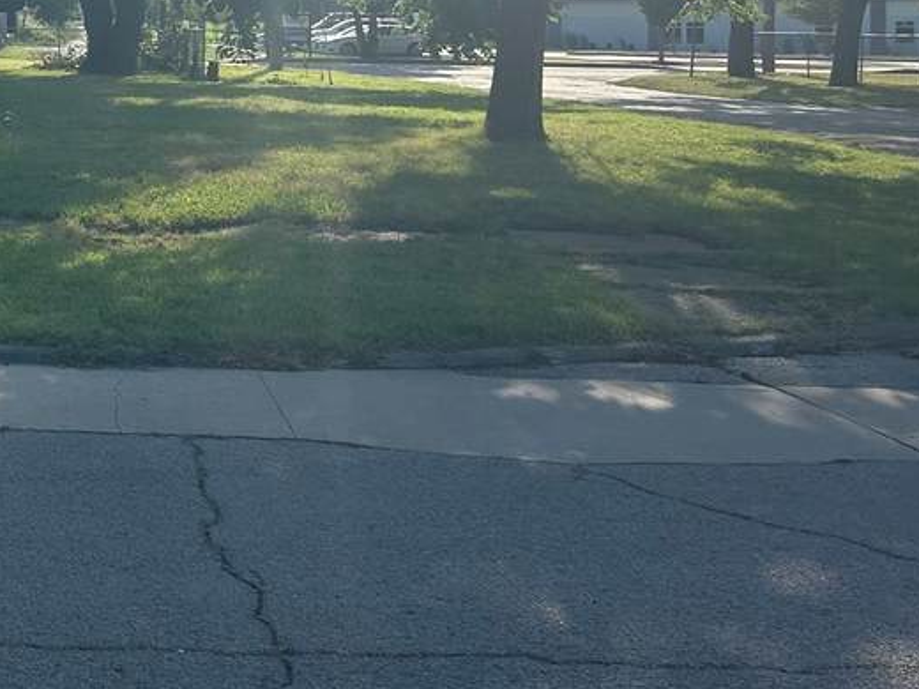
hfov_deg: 27.7
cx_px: -90
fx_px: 1699
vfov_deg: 22.3
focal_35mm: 64
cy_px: 42
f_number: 1.5
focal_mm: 5.7
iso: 50
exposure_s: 1/4831
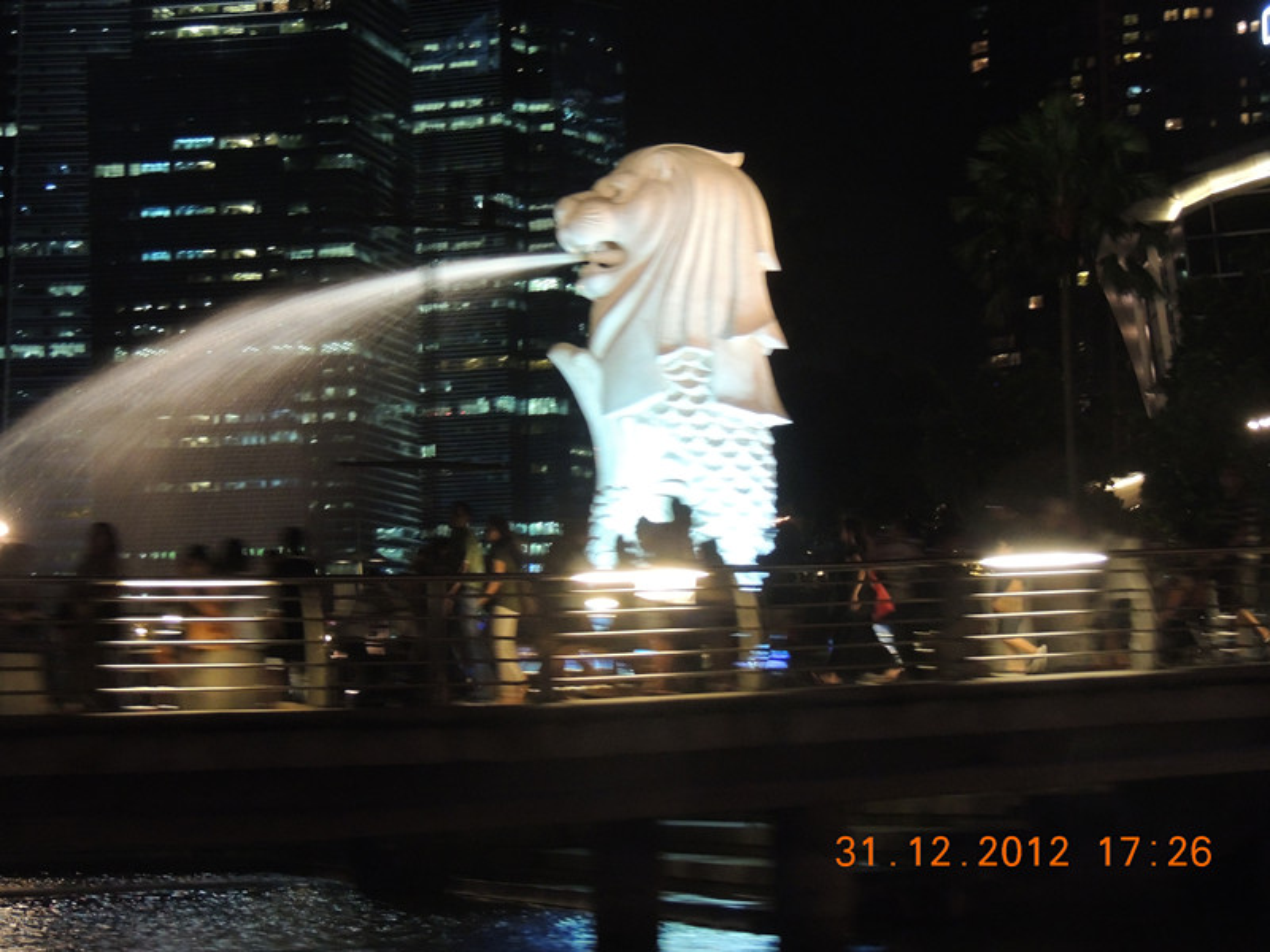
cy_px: 476
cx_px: 635
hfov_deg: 18.7
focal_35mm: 105
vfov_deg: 14.1
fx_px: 3852
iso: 800
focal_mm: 18.7
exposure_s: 1/10
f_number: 4.2
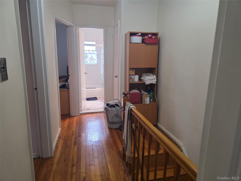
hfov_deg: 73.9
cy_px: 90
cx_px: 120
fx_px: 160
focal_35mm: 23
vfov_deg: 58.9
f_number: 1.7
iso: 500
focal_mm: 6.3
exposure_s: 1/120
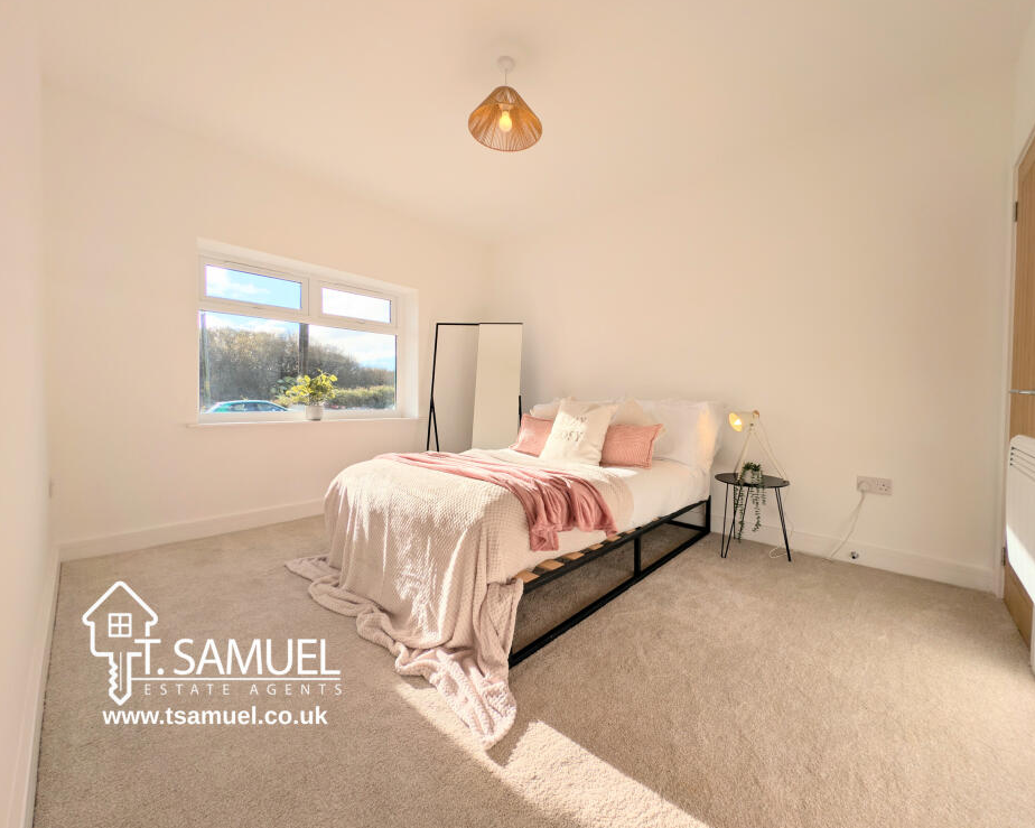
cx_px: 553
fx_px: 398
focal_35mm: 13
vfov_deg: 92.2
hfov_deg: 104.7
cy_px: 407
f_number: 1.95
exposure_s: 1/1650
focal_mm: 2.23
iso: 37
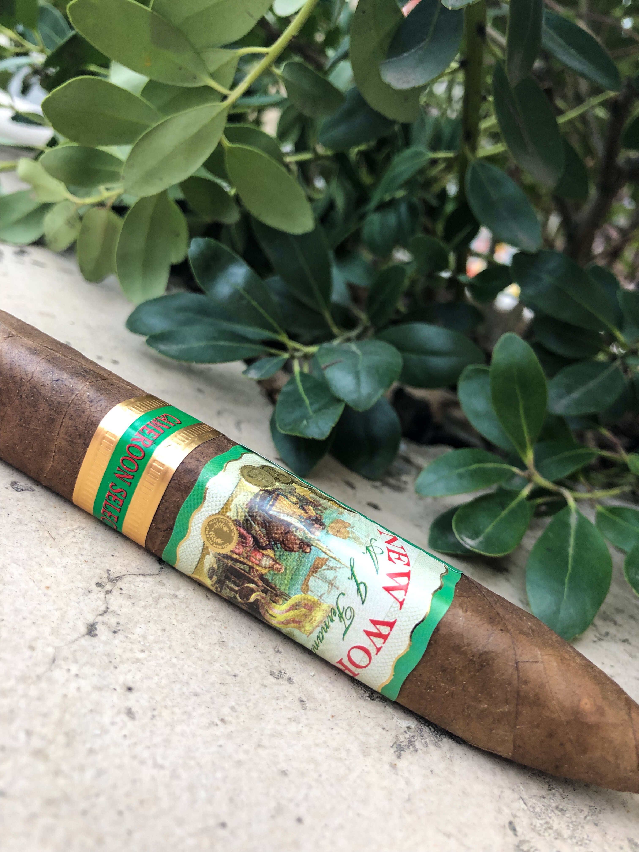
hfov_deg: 49.7
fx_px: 689
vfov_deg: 63.4
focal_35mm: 28
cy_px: 426
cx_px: 320
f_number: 1.8
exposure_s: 1/30
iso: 25
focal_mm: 4
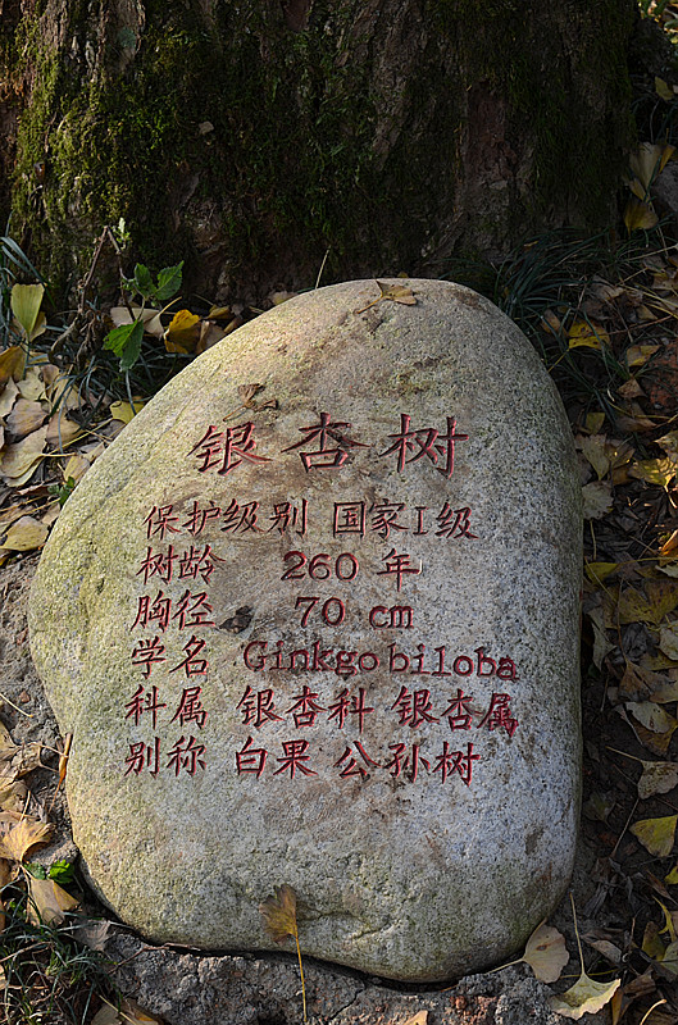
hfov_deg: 18.1
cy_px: 512
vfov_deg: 27.1
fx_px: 2131
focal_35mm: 75
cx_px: 339
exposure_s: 1/60
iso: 100
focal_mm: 50
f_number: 8
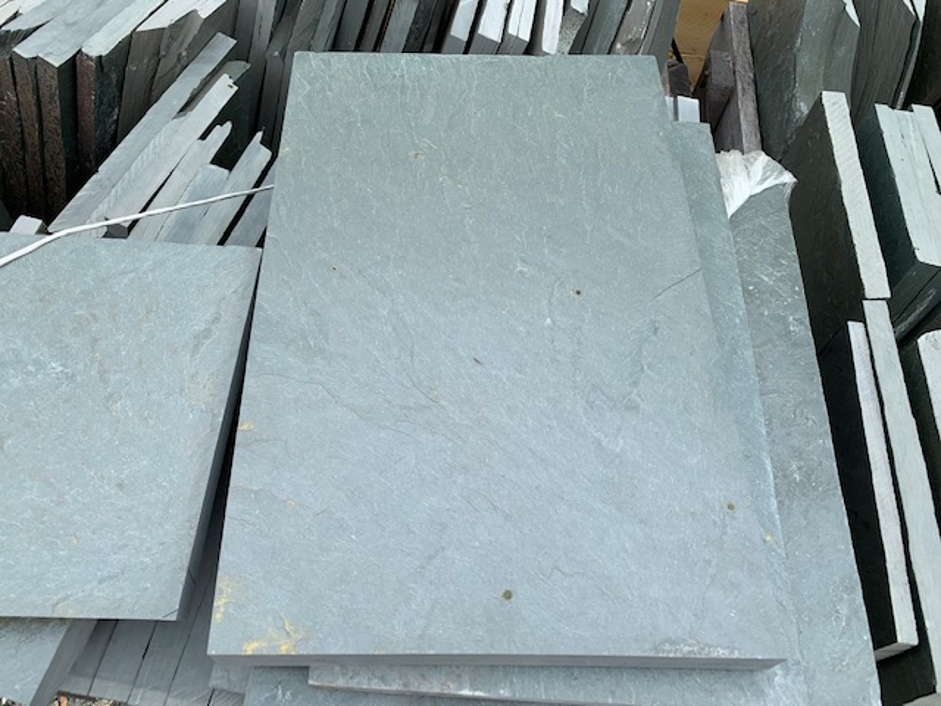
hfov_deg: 67.3
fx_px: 707
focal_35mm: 26
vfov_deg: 53.1
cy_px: 353
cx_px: 470
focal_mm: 4.25
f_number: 1.8
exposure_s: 1/552
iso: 25
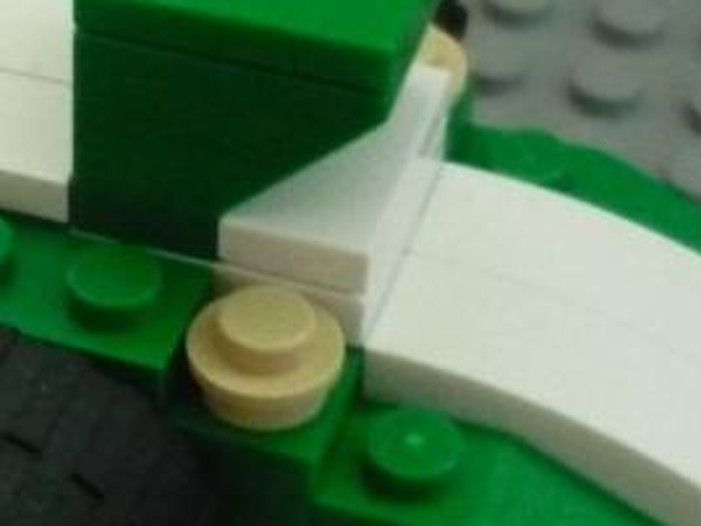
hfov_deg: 15.3
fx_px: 2552
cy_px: 202
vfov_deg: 11.8
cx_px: -42
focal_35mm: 126
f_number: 2.8
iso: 800
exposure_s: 1/25
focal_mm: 5.5
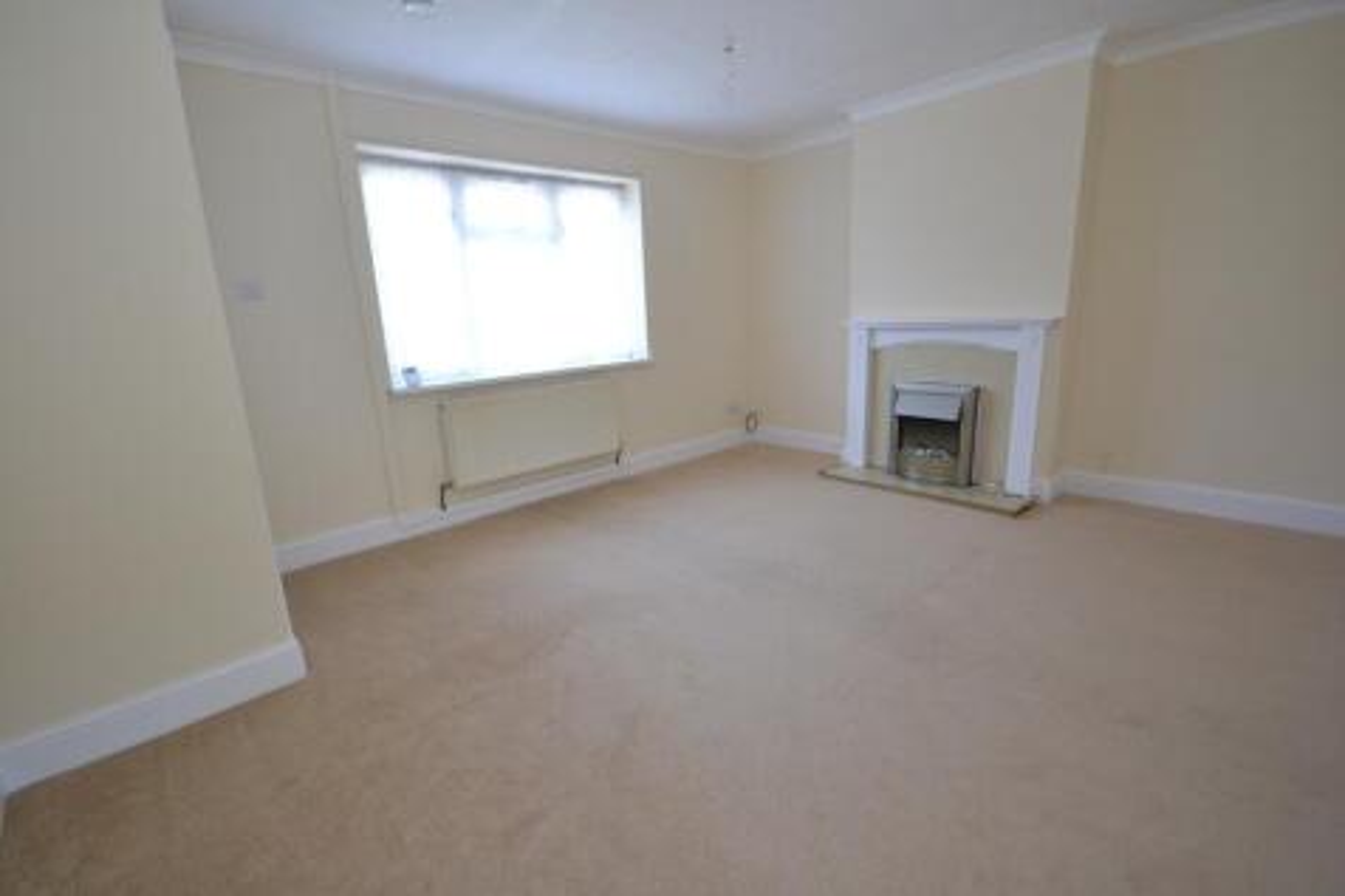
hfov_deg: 100.4
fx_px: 560
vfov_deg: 77.3
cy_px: 448
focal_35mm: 15
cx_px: 672
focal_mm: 10
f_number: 4
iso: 400
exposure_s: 1/60
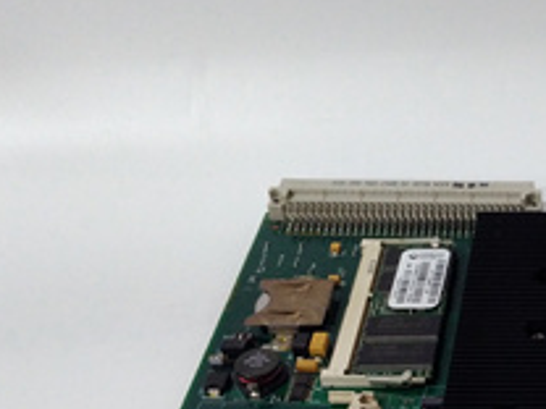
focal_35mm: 65
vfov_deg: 22.0
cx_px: 598
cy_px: 379
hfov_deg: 27.3
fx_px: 1025
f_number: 2
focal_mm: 3.79
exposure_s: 1/33
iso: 445
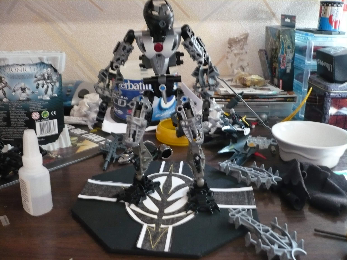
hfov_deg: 52.6
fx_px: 351
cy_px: 130
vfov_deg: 40.7
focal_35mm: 35
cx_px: 174
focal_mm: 5.8
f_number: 2.8
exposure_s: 1/8
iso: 250
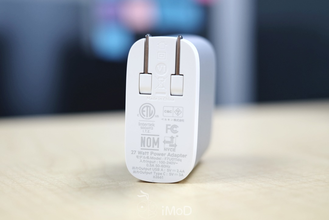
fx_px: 484
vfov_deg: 25.5
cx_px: 164
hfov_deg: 37.5
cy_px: 110
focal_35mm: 53
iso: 320
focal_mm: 35
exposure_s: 1/60
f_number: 2.8
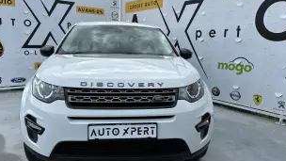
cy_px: 84
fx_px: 235
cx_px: 135
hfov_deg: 62.6
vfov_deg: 37.8
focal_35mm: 31
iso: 80
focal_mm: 6.86
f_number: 1.78
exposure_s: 1/2410
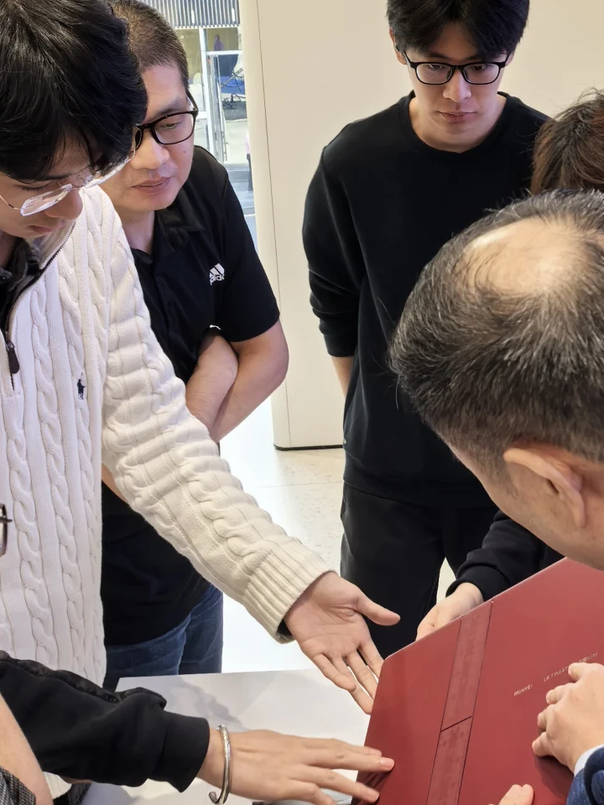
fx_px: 1535
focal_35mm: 66
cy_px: 372
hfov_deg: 22.2
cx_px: 384
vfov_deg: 29.4
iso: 250
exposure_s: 1/50
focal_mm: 8.5
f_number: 4
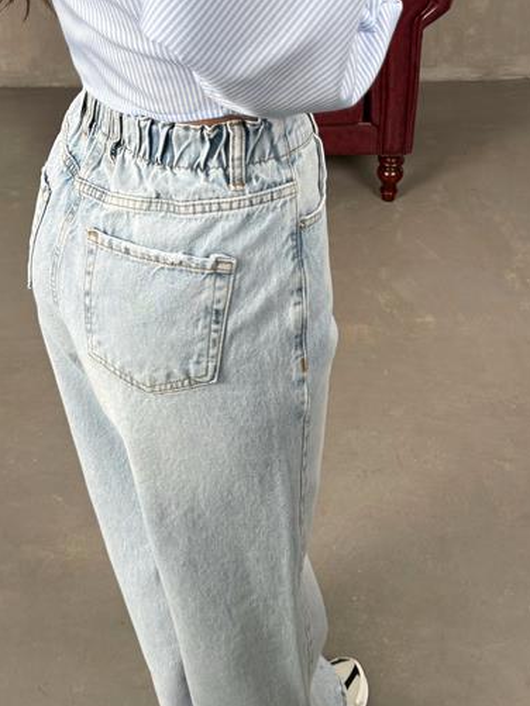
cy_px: 209
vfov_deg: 41.3
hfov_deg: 32.2
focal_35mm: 45
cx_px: 246
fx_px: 918
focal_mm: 6.76
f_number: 1.78
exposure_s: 1/121
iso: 200
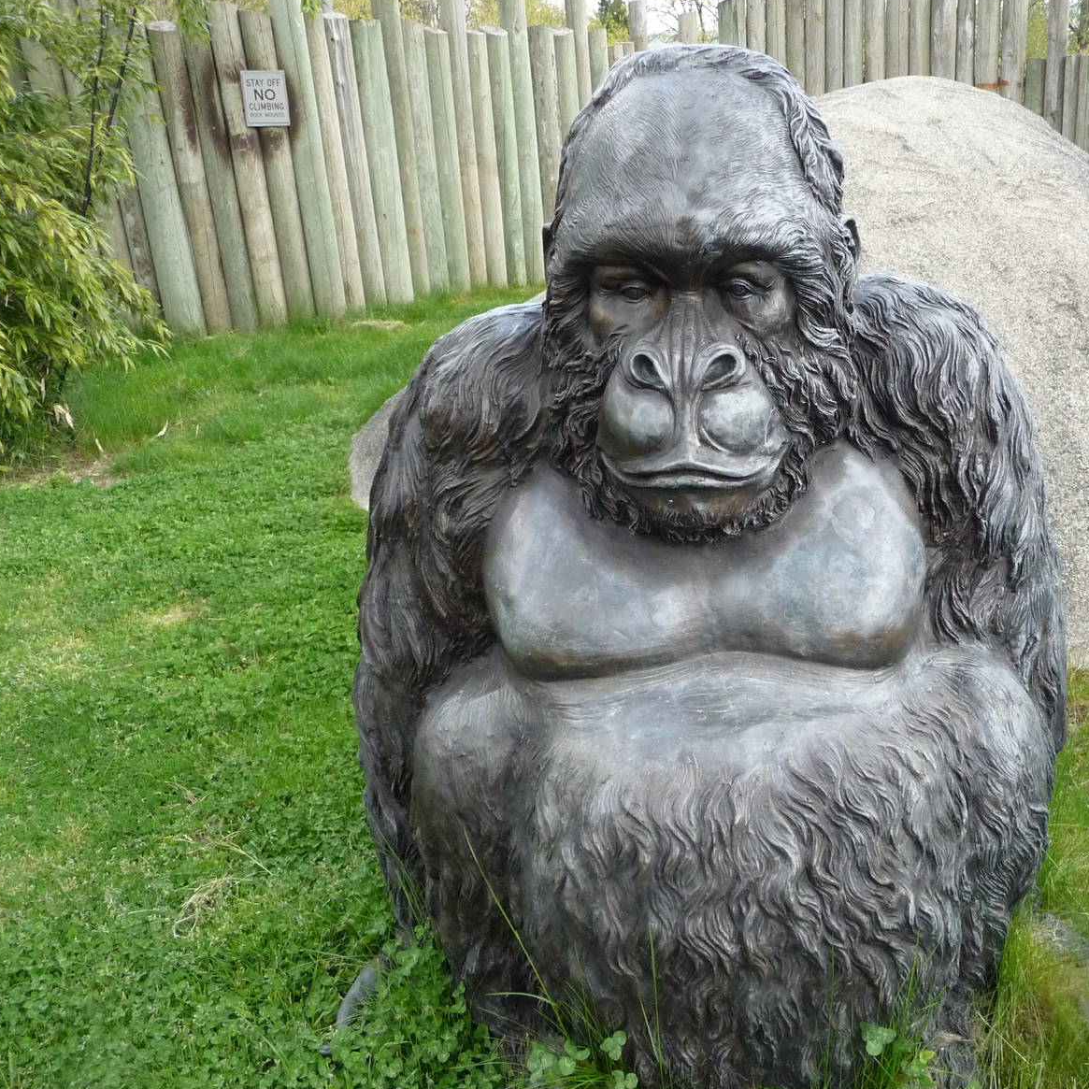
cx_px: 719
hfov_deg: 47.7
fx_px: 1210
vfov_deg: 48.4
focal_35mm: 34
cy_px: 551
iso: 400
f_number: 3.3
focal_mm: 4.7
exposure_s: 1/500
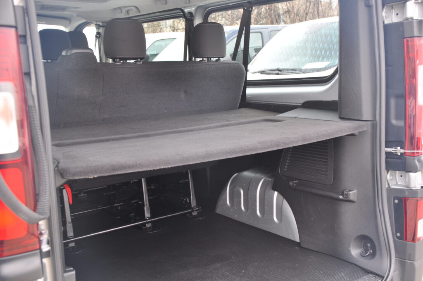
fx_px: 493
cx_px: 212
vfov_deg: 31.8
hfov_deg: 46.5
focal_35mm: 42
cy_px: 140
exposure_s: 1/25
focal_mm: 28
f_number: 4
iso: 400
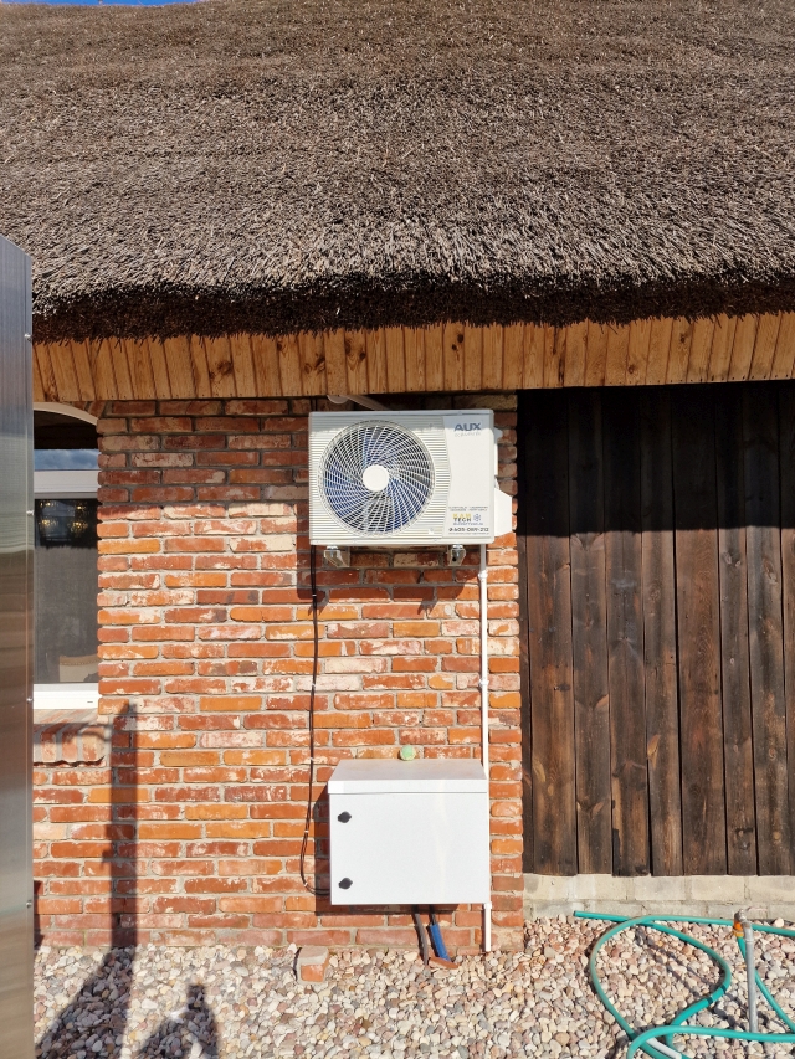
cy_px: 530
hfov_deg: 58.9
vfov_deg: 73.9
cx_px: 398
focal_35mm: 23
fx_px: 704
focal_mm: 6.4
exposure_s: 1/1236
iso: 50
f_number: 1.8
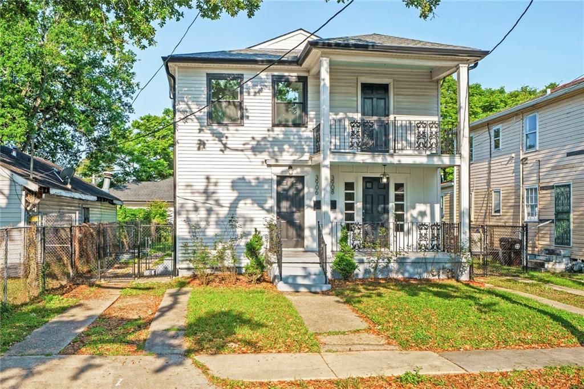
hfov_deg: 55.8
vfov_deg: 38.9
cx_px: 292
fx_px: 551
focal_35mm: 34
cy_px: 194
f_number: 8
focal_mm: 23.2
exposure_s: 1/640
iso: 200
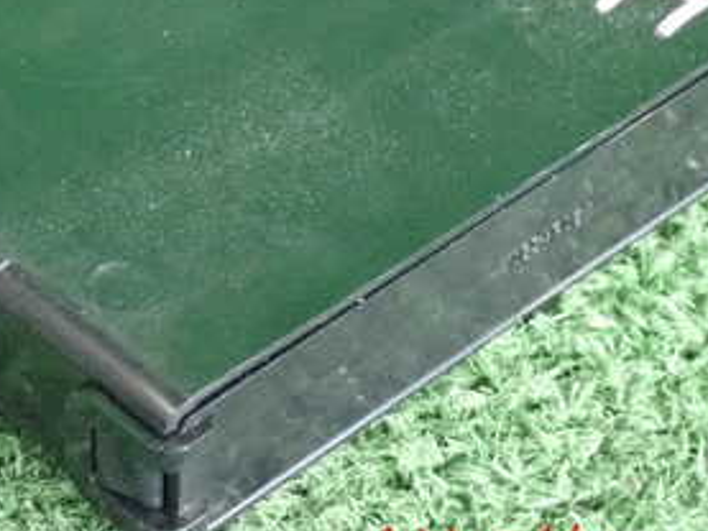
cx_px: 194
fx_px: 2967
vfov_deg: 10.2
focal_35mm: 145
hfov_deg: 13.6
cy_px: 10
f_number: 3.8
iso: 3200
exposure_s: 1/125
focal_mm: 11.88
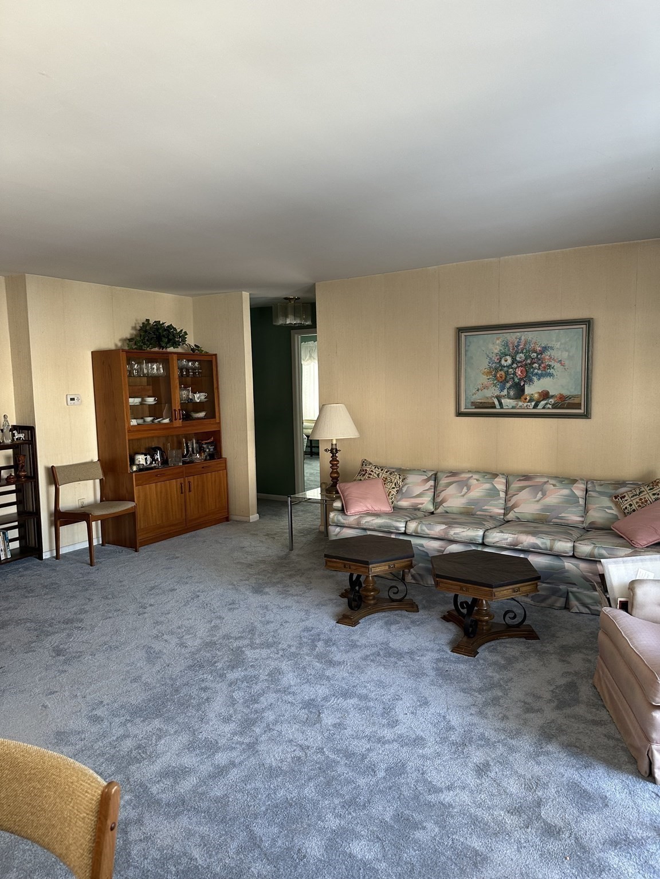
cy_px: 440
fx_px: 610
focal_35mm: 24
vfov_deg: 71.6
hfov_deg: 56.8
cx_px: 330
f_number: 1.78
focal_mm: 6.86
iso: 125
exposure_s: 1/60
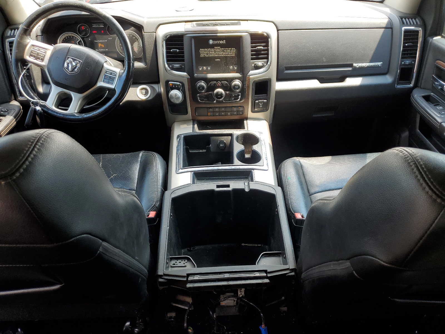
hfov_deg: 67.3
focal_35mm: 26
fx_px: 334
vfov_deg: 53.1
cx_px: 222
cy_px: 167
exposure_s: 1/182
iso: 50
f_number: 1.5
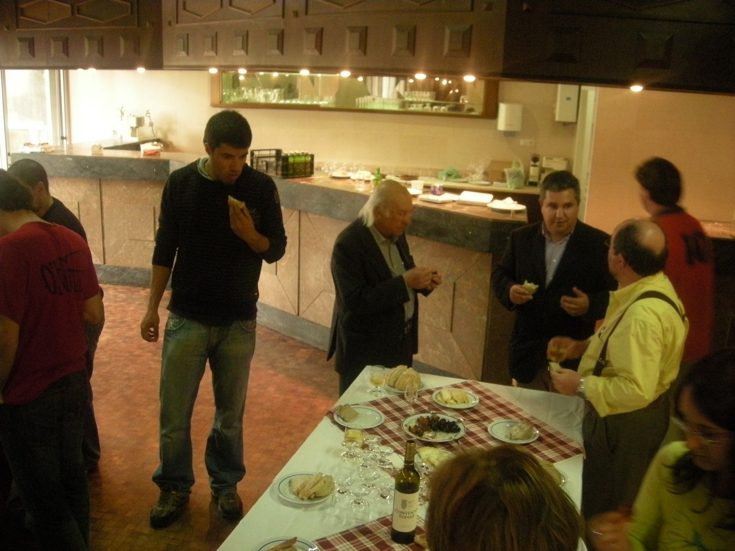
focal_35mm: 35
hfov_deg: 52.6
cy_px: 276
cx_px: 368
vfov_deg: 40.7
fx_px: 743
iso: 400
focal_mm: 5.7
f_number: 2.8
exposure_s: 1/19.1
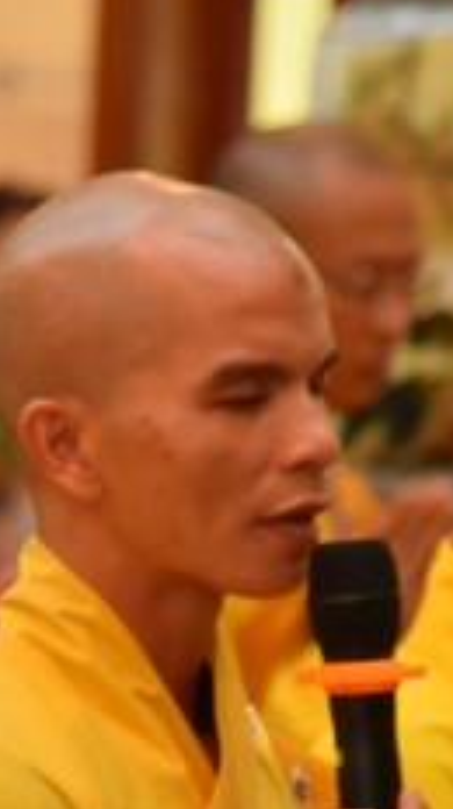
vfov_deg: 6.6
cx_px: -272
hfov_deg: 3.7
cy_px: 713
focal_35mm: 329
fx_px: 7046
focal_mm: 112
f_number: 5.6
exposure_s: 1/125
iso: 1600
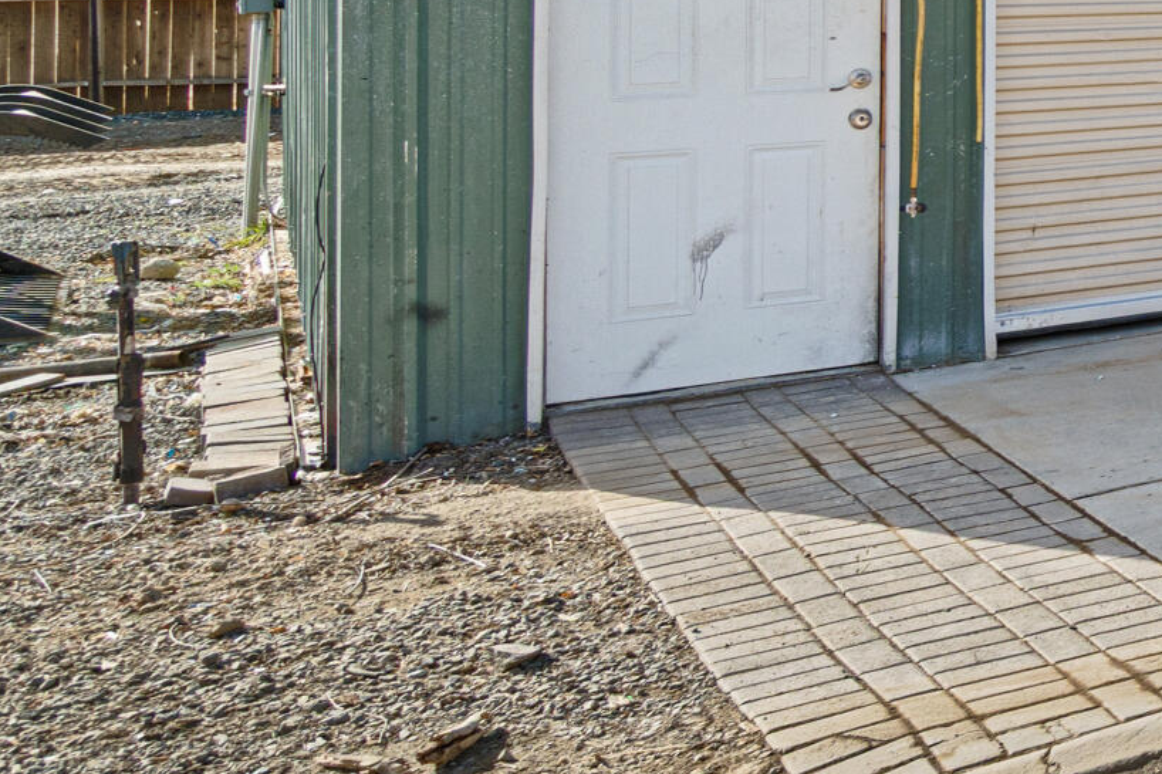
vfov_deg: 23.3
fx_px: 1775
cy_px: -43
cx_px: 2038
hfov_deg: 22.7
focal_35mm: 55
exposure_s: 1/40
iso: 100
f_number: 8
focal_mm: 10
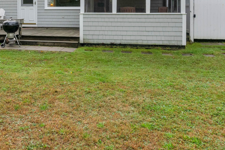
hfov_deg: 50.8
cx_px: 71
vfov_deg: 32.0
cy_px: -13
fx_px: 231
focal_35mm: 37
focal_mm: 16
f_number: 8
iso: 800
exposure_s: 1/500
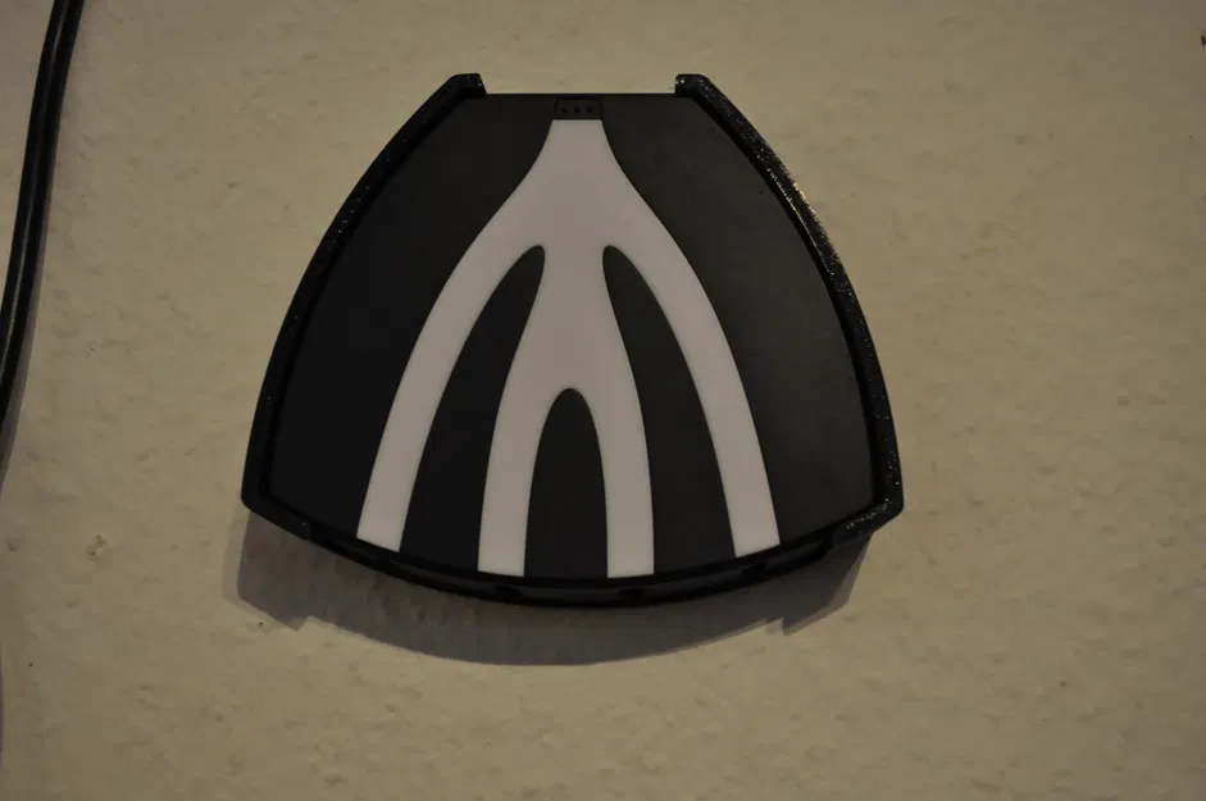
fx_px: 1405
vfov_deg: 31.8
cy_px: 400
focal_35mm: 42
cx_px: 603
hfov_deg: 46.4
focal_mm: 28
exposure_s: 1/25
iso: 1600
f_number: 4.5
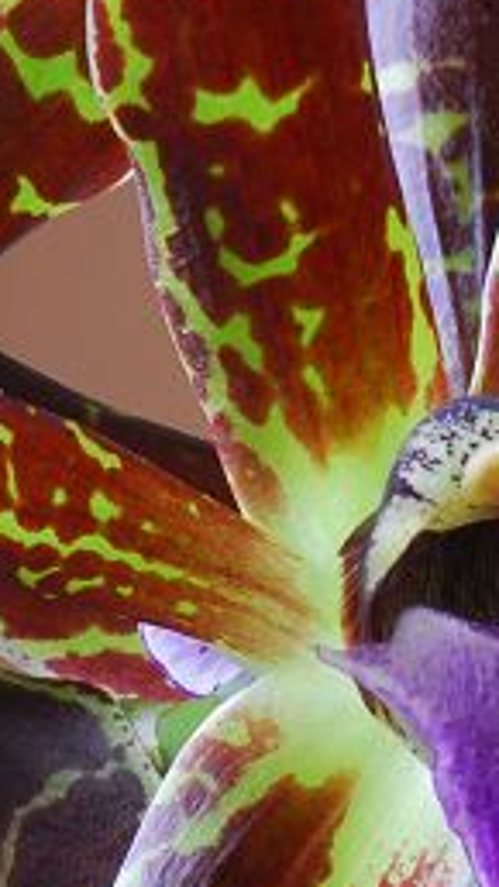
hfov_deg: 2.7
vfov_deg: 4.7
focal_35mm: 455
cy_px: 519
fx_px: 10710
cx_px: -28
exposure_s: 2
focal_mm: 90
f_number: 32
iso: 100
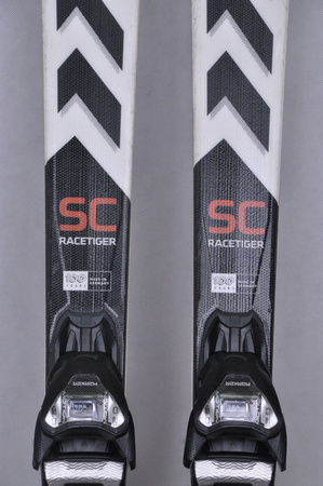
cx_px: 162
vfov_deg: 13.1
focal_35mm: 158
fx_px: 2124
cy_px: 243
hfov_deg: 8.7
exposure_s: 1/125
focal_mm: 105
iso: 3200
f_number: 9.5
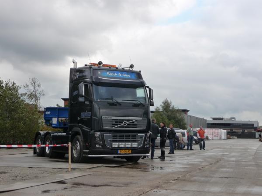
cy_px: 98
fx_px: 416
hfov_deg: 34.9
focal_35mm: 55
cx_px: 131
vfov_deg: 26.6
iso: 160
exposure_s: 1/320
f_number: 4.3
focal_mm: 9.3
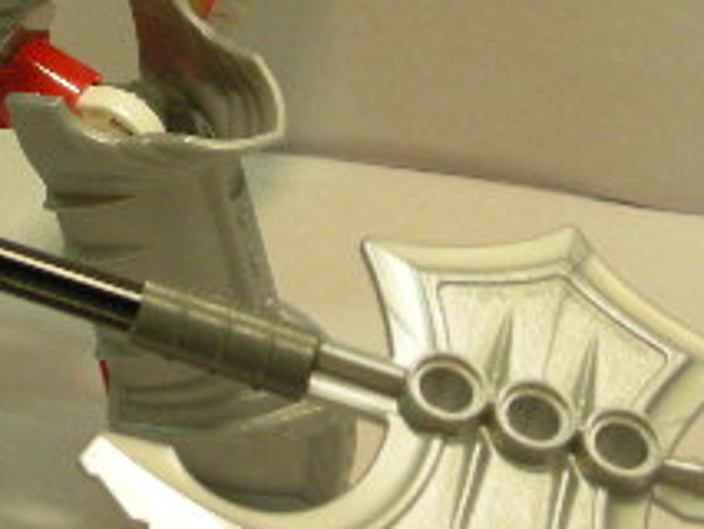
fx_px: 2137
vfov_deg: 14.0
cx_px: 109
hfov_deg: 18.5
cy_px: 43
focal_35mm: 105
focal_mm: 5.8
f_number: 2.8
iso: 200
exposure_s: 1/21.2
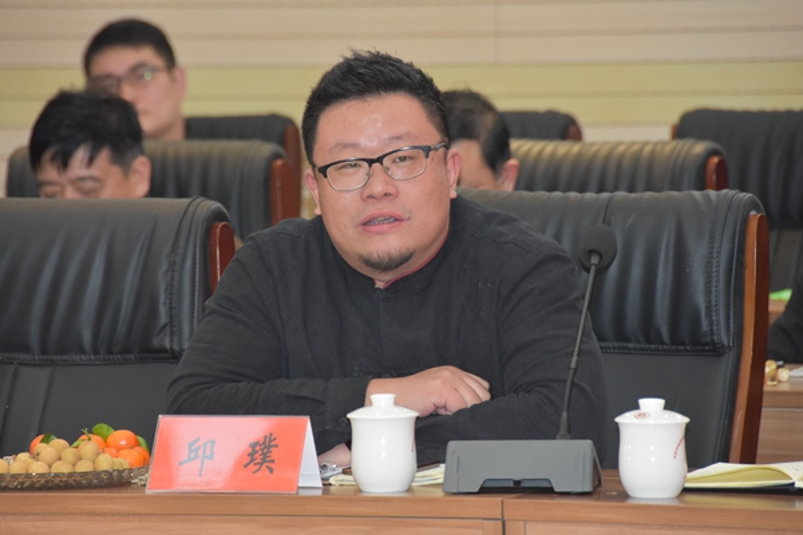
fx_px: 6691
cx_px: 402
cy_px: 268
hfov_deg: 6.9
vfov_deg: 4.6
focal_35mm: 300
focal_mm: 200
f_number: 5.6
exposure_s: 1/60
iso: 1600
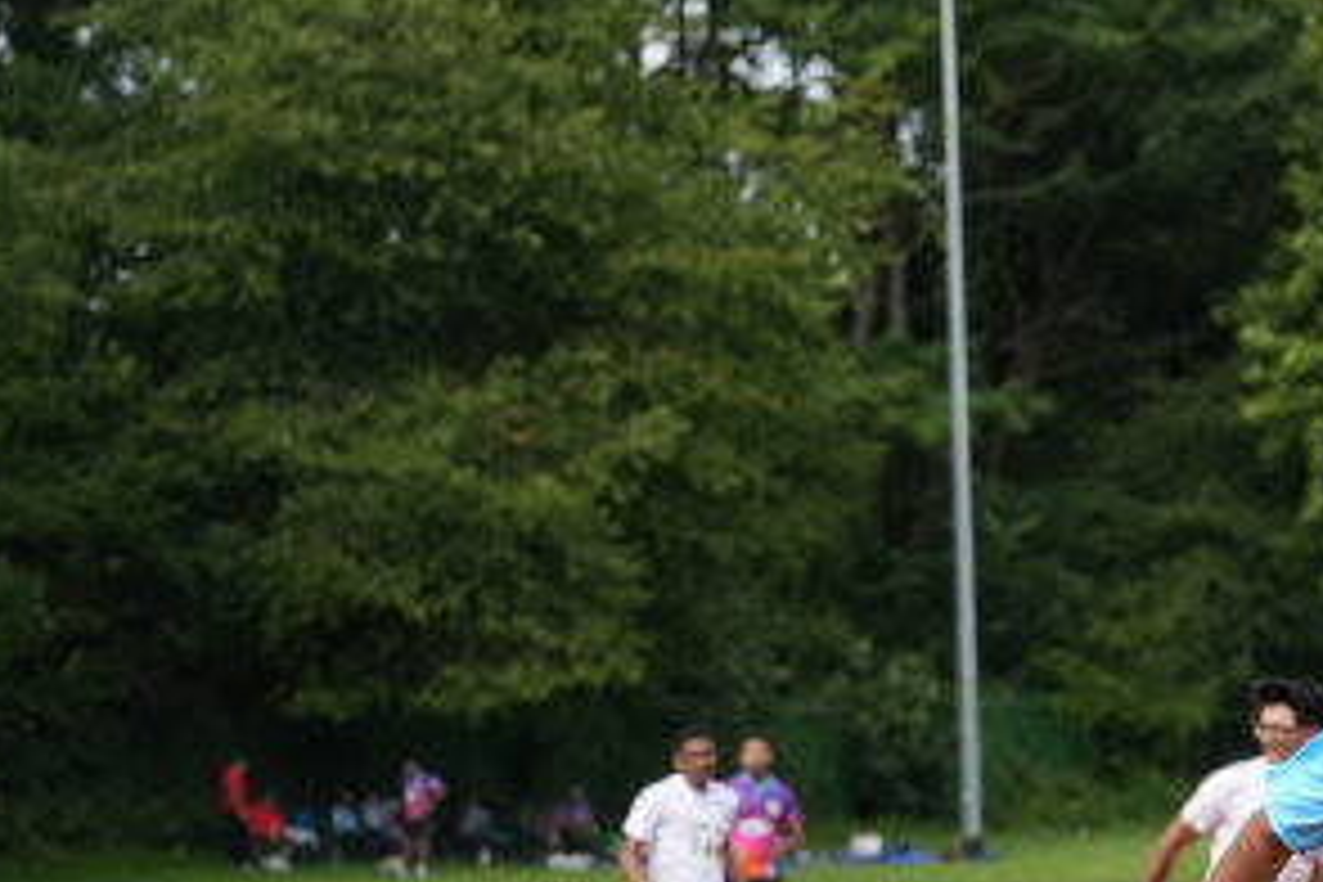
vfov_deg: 5.6
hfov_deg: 8.2
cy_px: 763
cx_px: 2169
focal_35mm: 243
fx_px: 8930
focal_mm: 70
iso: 250
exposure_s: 1/2000
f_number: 2.8
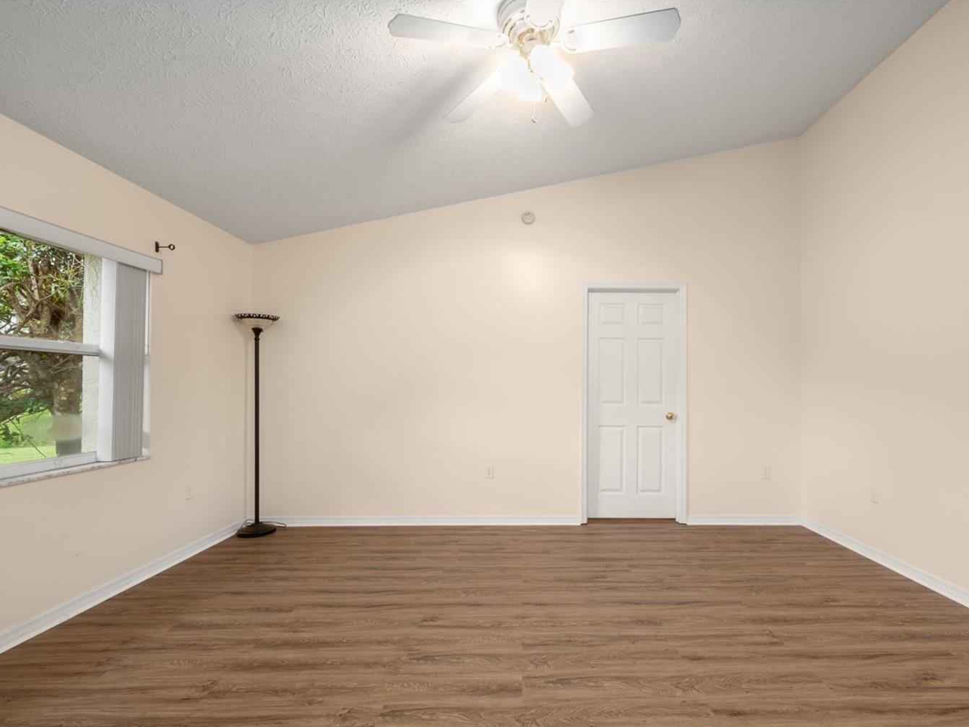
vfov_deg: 78.0
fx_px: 448
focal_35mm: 16
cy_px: 381
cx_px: 542
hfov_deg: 94.1
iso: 400
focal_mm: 14
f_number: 11
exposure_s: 1
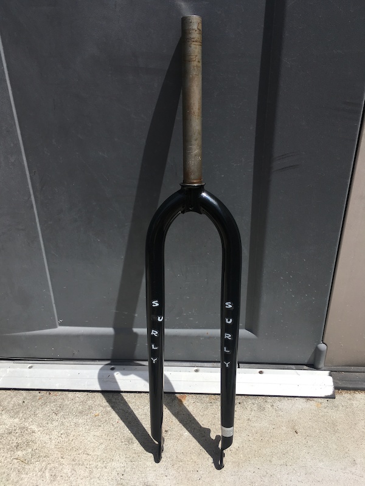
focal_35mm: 29
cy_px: 243
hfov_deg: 48.2
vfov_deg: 61.7
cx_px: 182
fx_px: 408
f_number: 2.2
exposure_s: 1/1508
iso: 25
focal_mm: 4.15
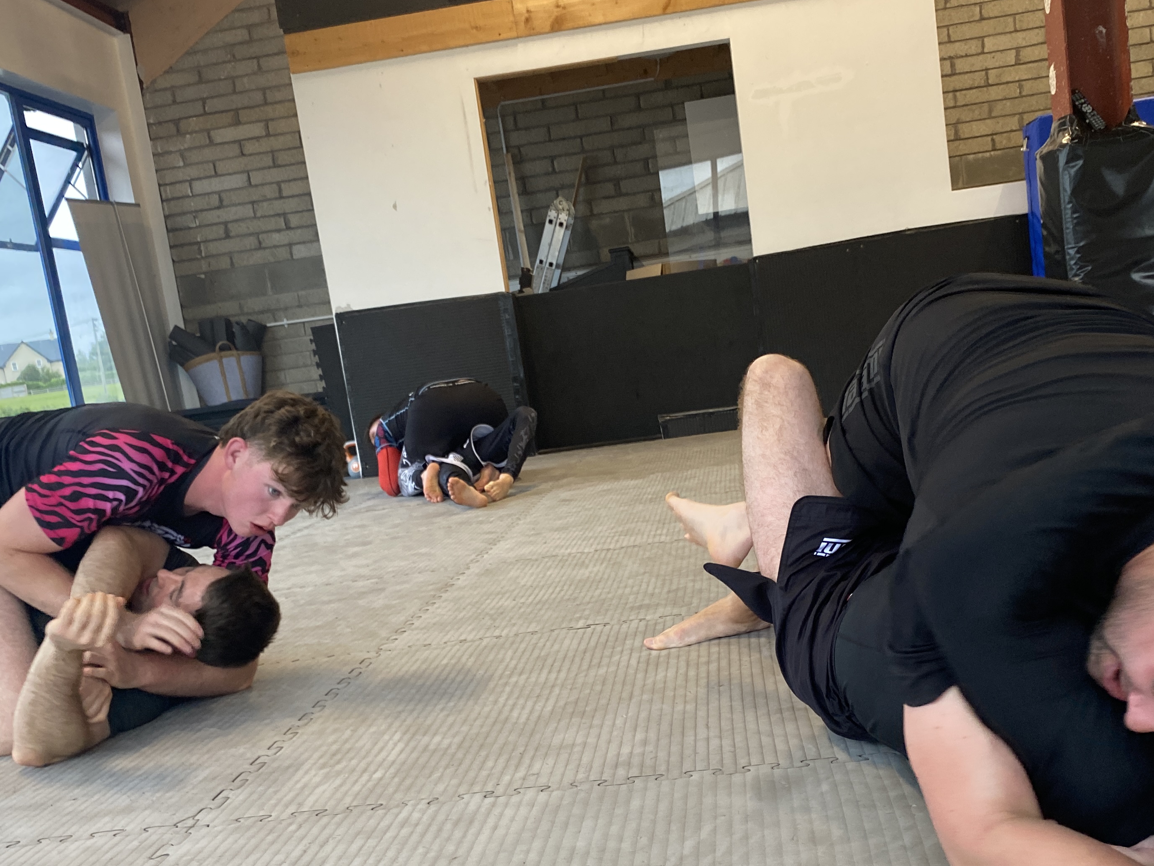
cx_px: 616
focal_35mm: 38
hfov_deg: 48.9
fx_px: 1267
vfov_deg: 37.4
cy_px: 569
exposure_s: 1/50
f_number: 1.8
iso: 160
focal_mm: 4.25
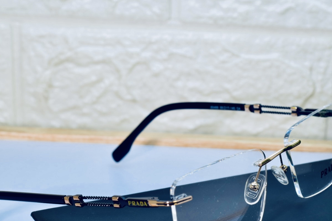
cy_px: 125
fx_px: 931
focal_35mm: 101
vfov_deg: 13.5
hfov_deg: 20.2
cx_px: 189
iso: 125
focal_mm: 50
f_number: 7.1
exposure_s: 1/80
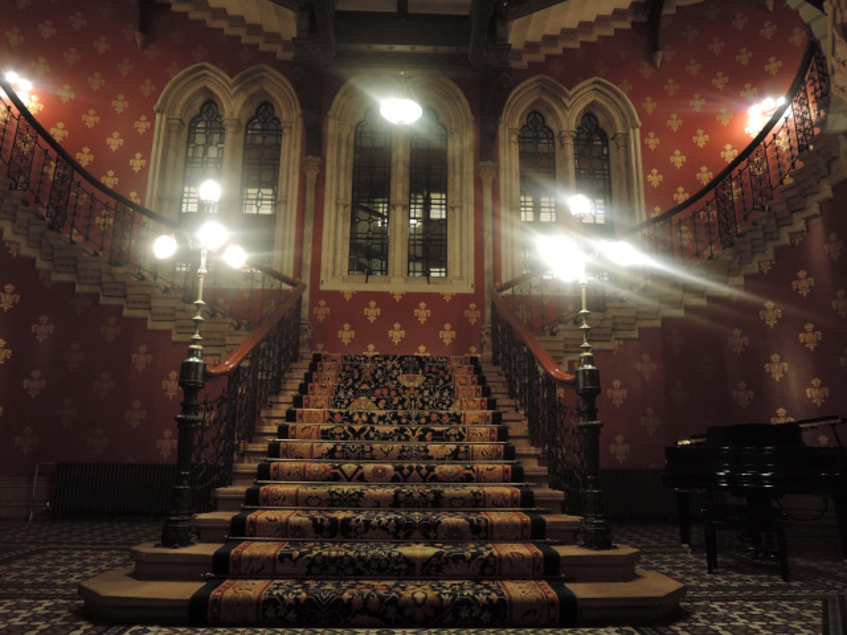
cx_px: 424
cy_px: 318
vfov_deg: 56.8
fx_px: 587
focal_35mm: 24
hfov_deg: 71.6
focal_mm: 5.1
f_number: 1.8
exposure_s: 1/15
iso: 400
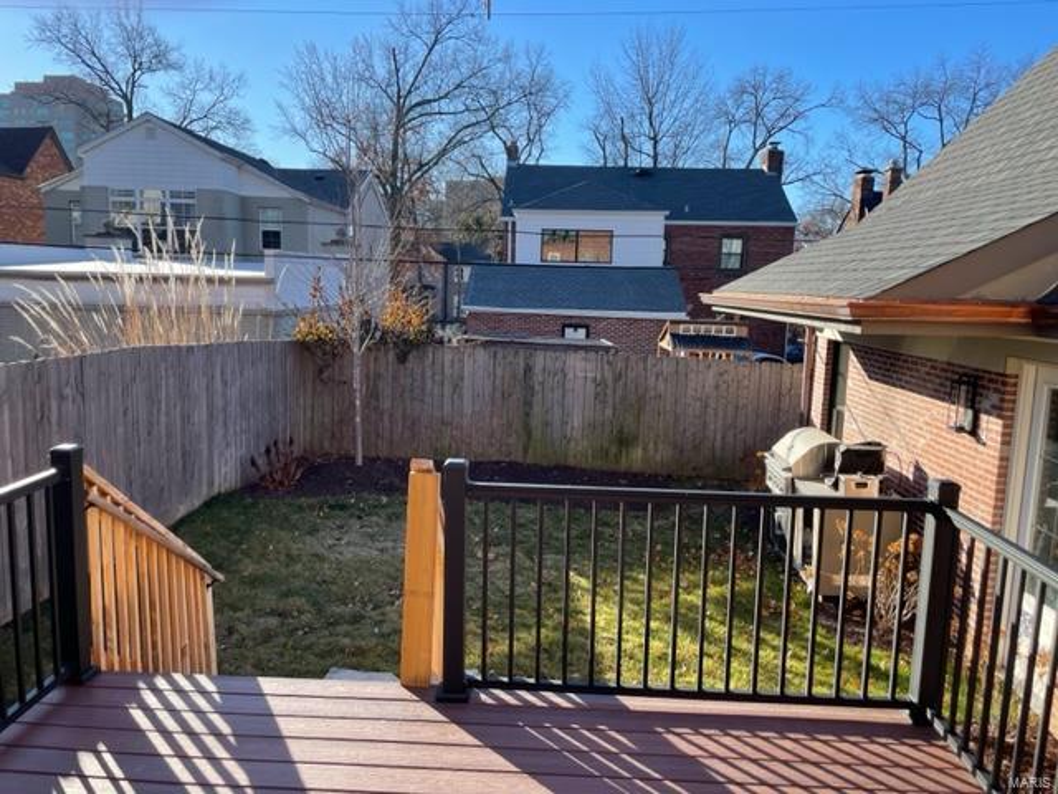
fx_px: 795
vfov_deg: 53.1
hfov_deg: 67.3
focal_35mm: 26
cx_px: 529
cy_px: 397
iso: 32
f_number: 1.6
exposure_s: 1/1182
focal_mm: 4.2
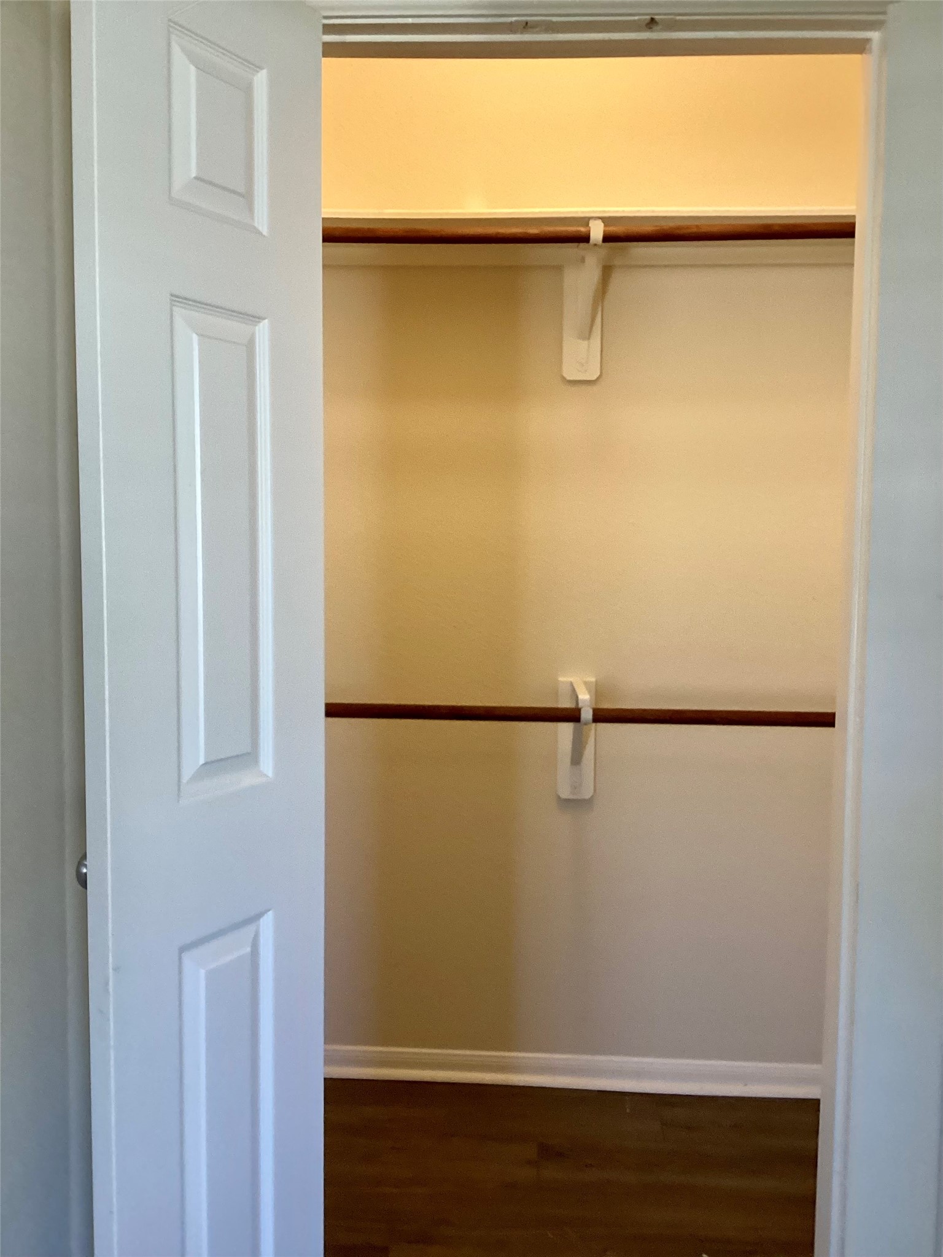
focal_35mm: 31
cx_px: 472
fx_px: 1126
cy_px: 628
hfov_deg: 45.4
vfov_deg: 58.4
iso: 200
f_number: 2.4
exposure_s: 1/60
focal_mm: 3.3
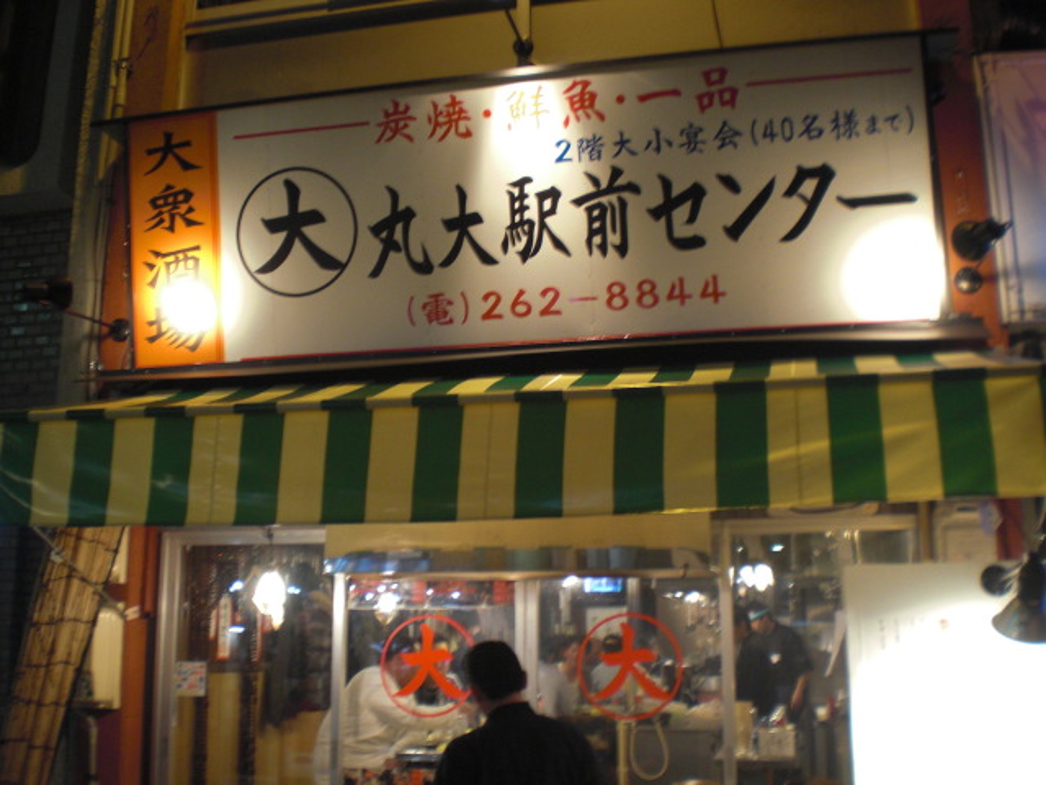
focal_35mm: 38
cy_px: 392
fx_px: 1148
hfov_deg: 49.0
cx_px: 523
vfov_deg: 37.7
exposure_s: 1/15
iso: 200
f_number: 3.1
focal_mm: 6.3
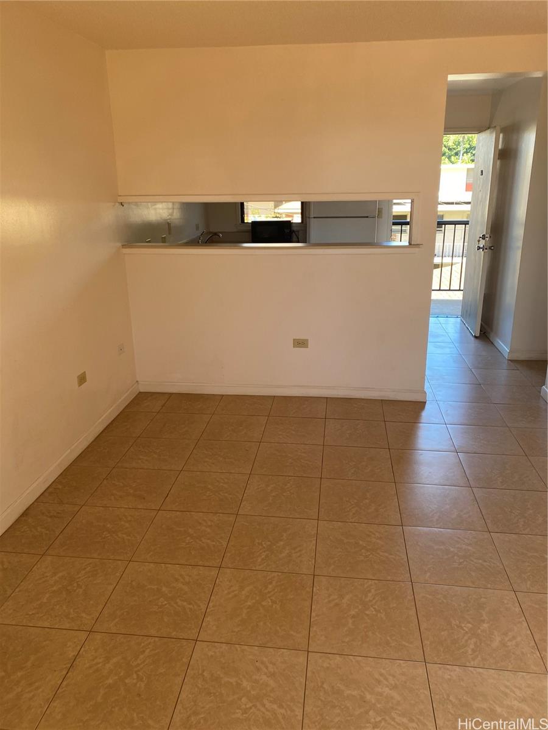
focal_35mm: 26
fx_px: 549
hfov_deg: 53.1
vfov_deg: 67.3
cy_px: 365
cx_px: 274
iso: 64
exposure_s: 1/122
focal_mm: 4.25
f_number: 1.8
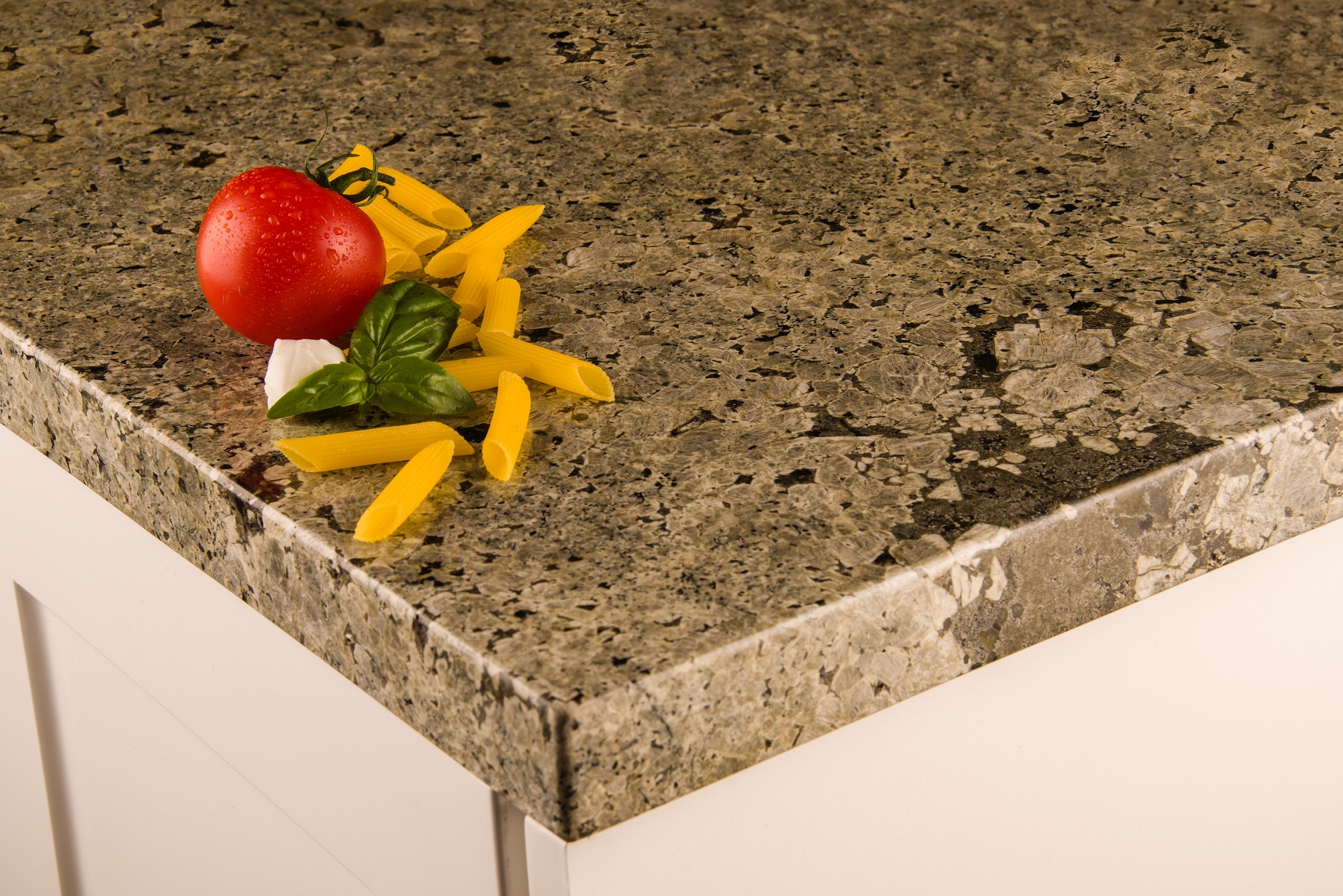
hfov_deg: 20.8
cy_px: 448
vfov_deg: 14.0
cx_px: 672
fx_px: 3657
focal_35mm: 98
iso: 64
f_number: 18
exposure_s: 30
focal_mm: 98
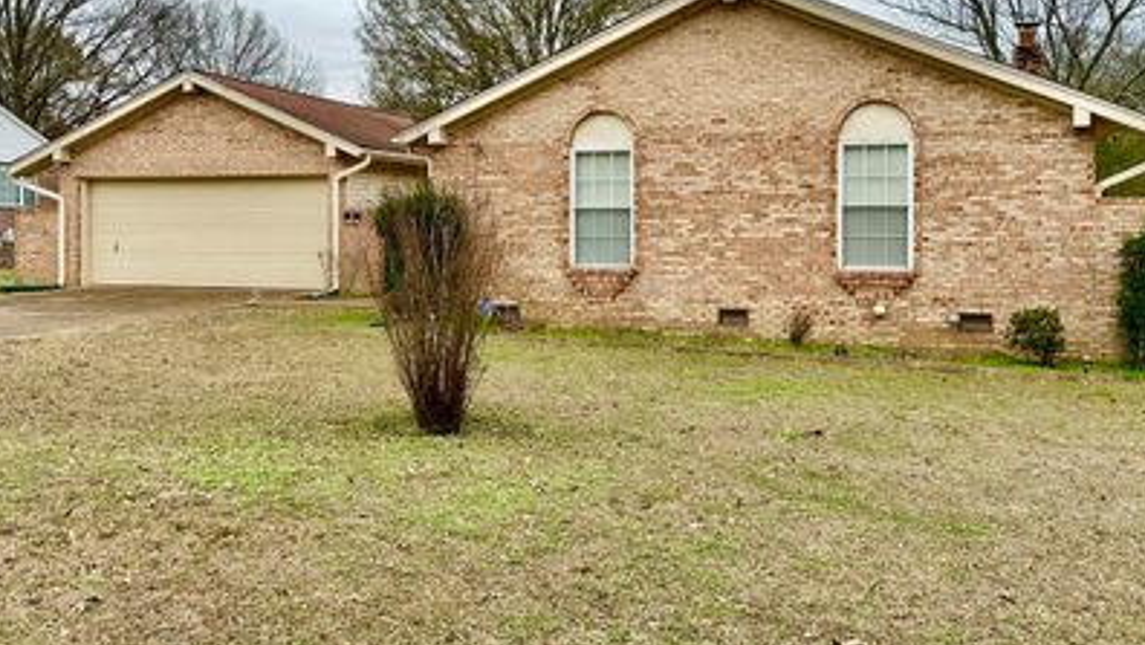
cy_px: 233
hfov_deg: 59.3
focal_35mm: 33
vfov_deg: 35.4
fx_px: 1002
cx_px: 648
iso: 80
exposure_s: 1/1541
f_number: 1.78
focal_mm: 6.86
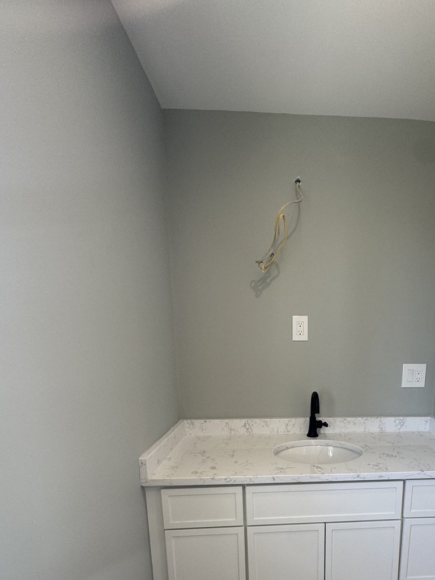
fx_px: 352
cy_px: 402
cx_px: 297
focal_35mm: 21
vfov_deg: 75.7
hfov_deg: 61.6
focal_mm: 2.22
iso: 100
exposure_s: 1/99
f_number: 2.2
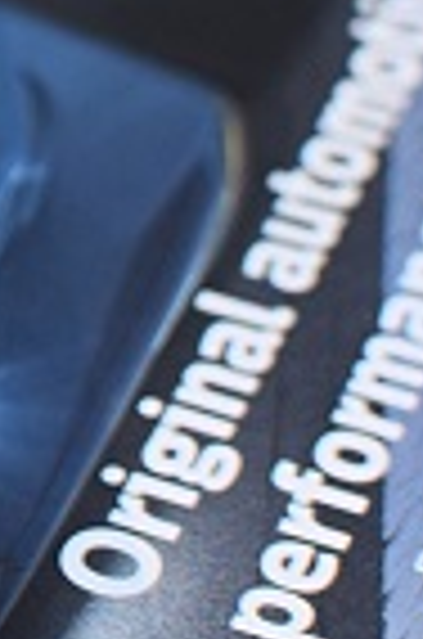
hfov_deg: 4.9
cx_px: -1035
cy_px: -50
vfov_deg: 7.9
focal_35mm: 259
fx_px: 4595
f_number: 4.5
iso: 250
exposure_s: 1/640
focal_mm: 35
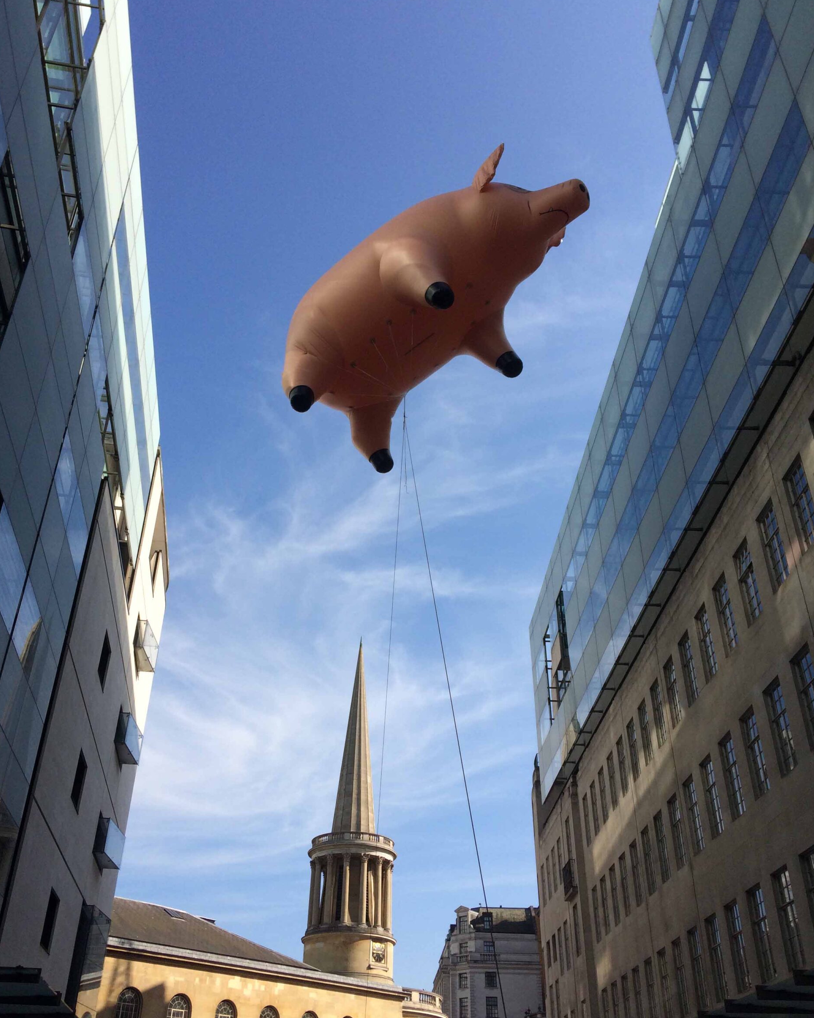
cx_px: 402
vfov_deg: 57.1
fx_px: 934
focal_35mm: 31
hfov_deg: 47.1
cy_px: 537
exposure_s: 1/1953
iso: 32
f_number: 2.2
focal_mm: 4.15
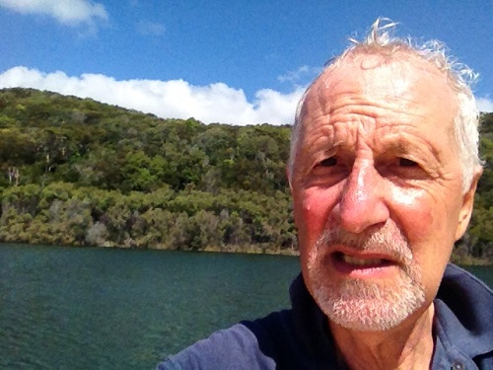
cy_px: 185
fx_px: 498
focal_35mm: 35
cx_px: 246
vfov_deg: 40.7
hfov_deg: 52.6
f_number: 2.4
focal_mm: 1.85
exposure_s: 1/8000
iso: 160
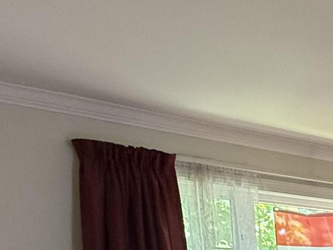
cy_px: 400
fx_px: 616
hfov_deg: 21.4
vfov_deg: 19.3
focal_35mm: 64
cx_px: 580
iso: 320
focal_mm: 2.22
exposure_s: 1/120
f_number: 2.2
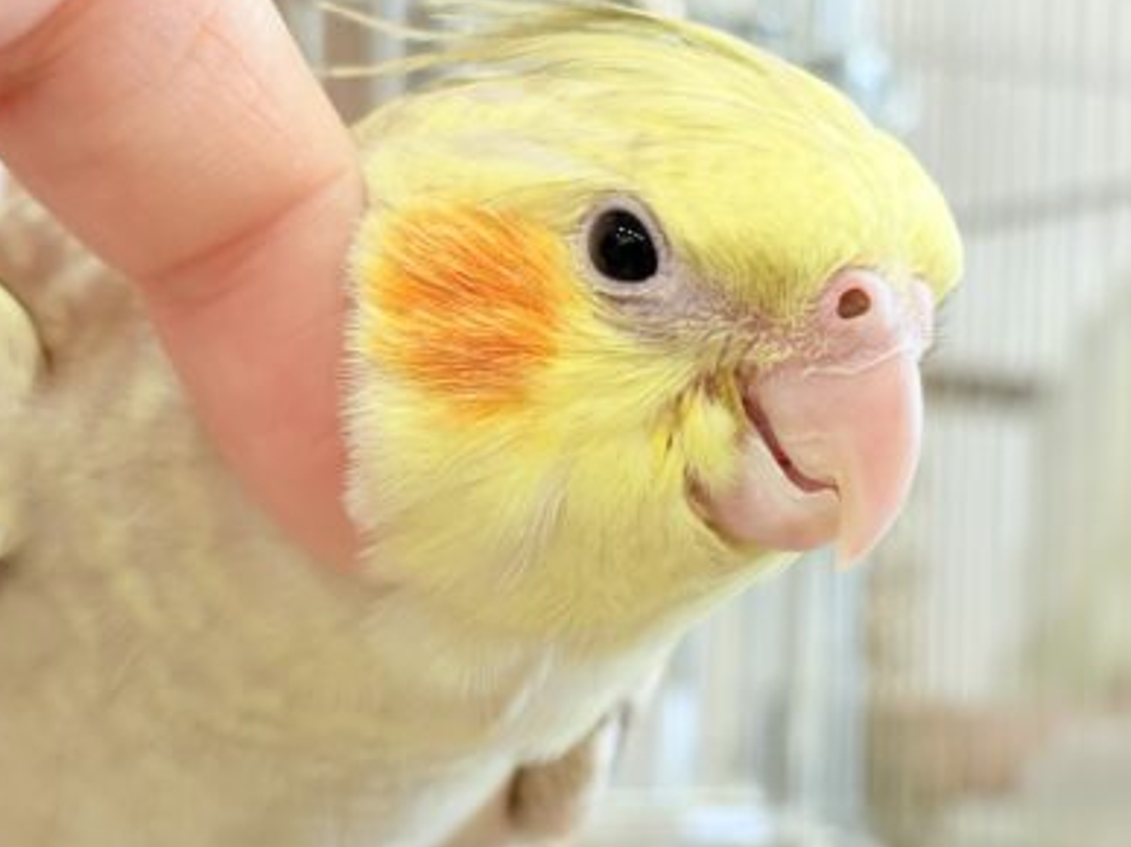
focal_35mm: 86
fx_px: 2809
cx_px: 850
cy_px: 479
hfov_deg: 22.5
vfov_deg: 17.2
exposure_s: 1/50
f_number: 1.6
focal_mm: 5.96
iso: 80
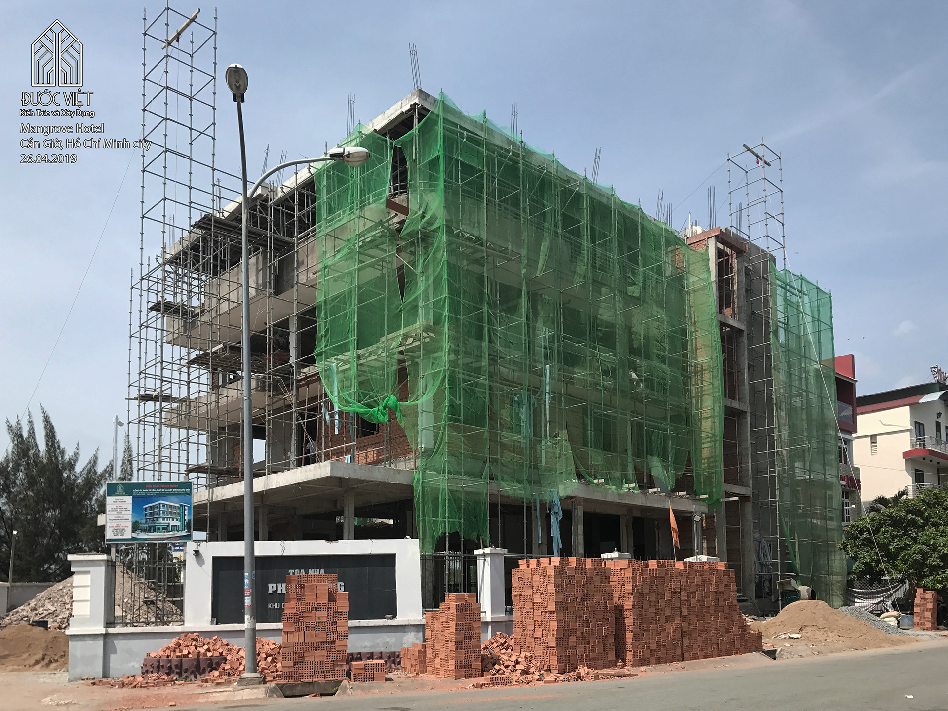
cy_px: 356
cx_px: 474
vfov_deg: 49.7
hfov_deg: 63.4
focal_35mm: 28
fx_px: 767
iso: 20
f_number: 1.8
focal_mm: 3.99
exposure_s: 1/2994
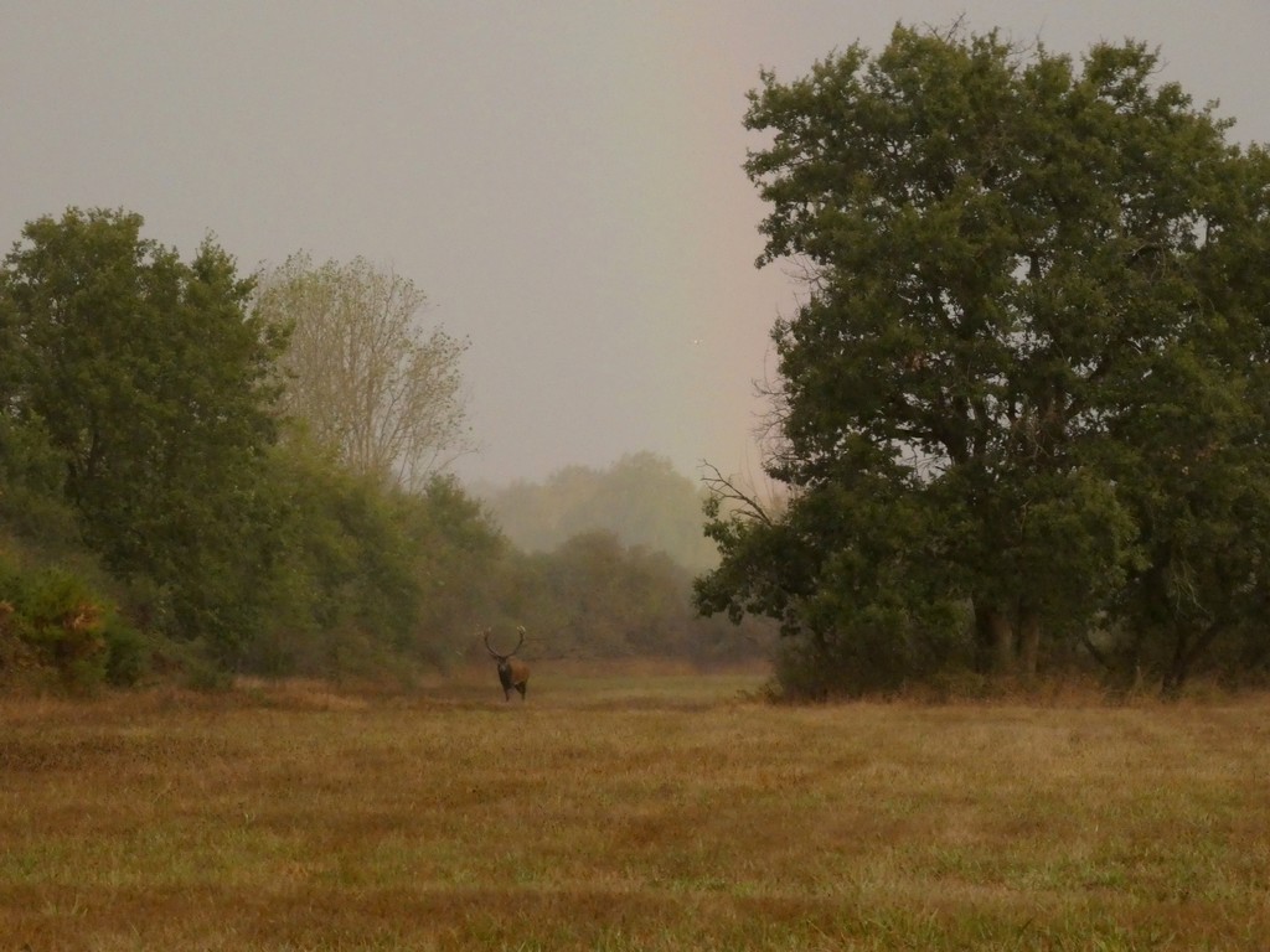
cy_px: 476
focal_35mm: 300
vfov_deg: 5.0
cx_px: 635
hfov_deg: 6.6
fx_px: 11006
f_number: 5.5
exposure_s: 1/80
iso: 640
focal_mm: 53.8
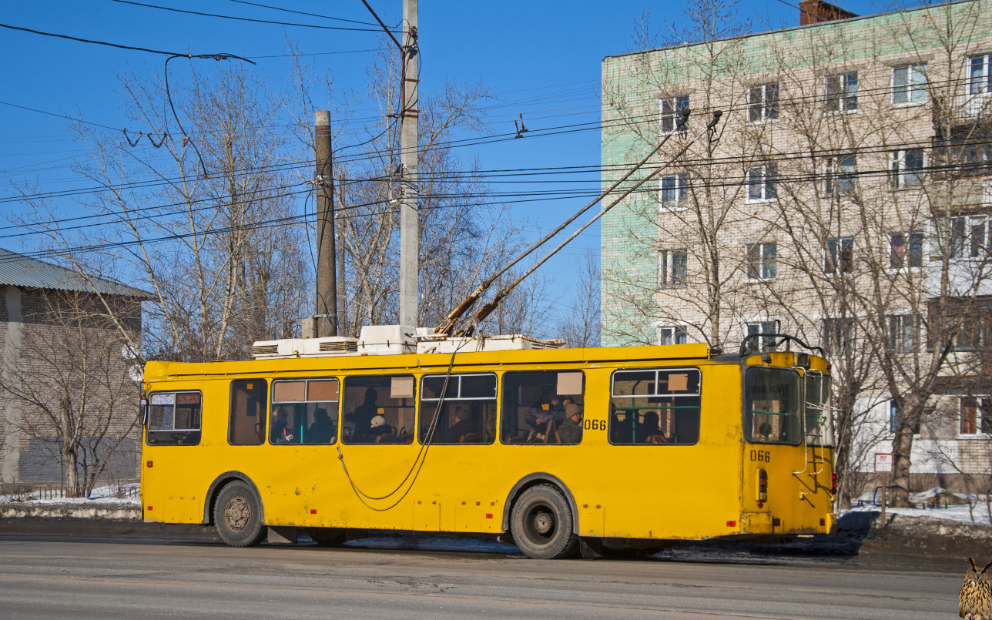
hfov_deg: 29.6
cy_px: 288
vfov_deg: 18.7
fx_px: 1879
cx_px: 495
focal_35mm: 70
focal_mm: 45
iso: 100
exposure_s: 1/1250
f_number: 4.8
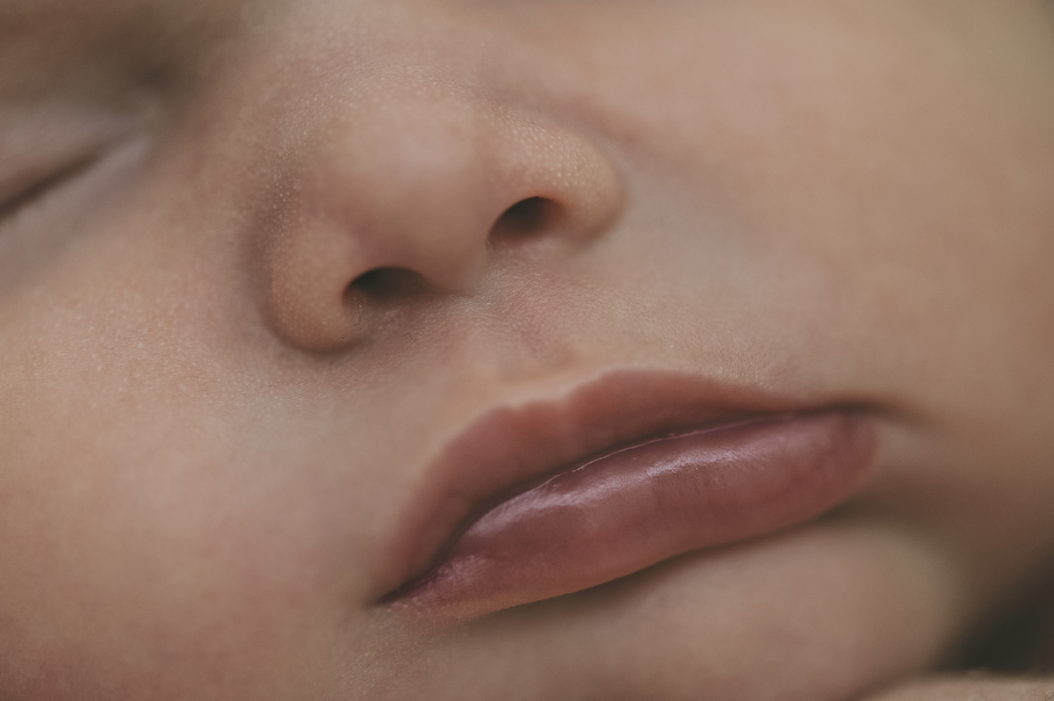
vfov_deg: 13.0
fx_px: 3072
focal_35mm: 105
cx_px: 527
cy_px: 350
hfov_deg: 19.5
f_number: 3.8
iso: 800
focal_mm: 105
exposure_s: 1/125
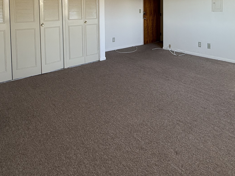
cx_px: 149
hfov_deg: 64.2
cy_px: 17
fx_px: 183
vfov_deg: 46.2
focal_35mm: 27
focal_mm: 2.22
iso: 125
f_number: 2.2
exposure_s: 1/99
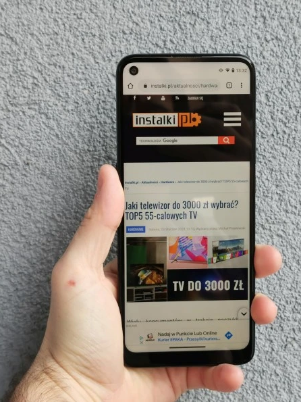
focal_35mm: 74
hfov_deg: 19.9
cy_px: 202
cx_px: 171
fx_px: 858
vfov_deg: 26.3
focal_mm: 5.56
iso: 50
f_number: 1.6
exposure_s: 1/333
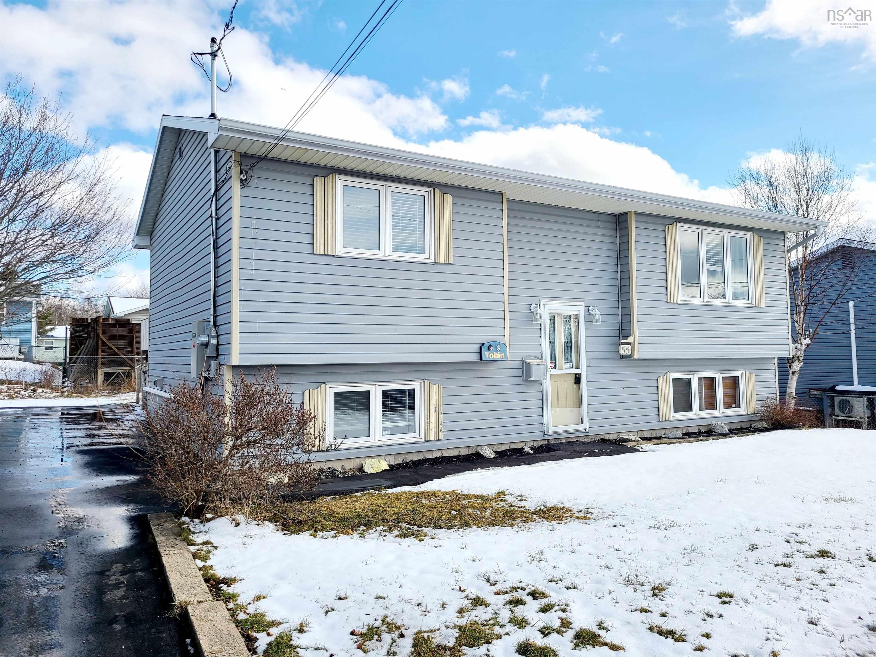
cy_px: 328
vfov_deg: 53.1
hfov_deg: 67.3
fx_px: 658
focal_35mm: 26
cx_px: 438
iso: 40
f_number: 1.8
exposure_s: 1/2000
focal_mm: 5.4
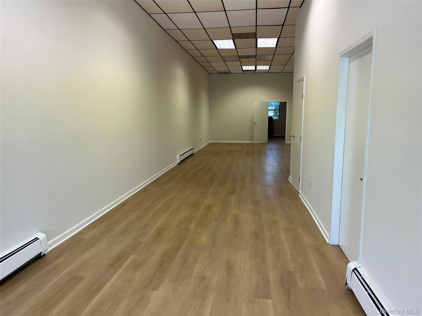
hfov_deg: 67.3
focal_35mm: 26
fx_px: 317
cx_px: 211
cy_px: 158
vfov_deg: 53.1
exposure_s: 1/120
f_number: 1.6
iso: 64
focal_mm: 5.1
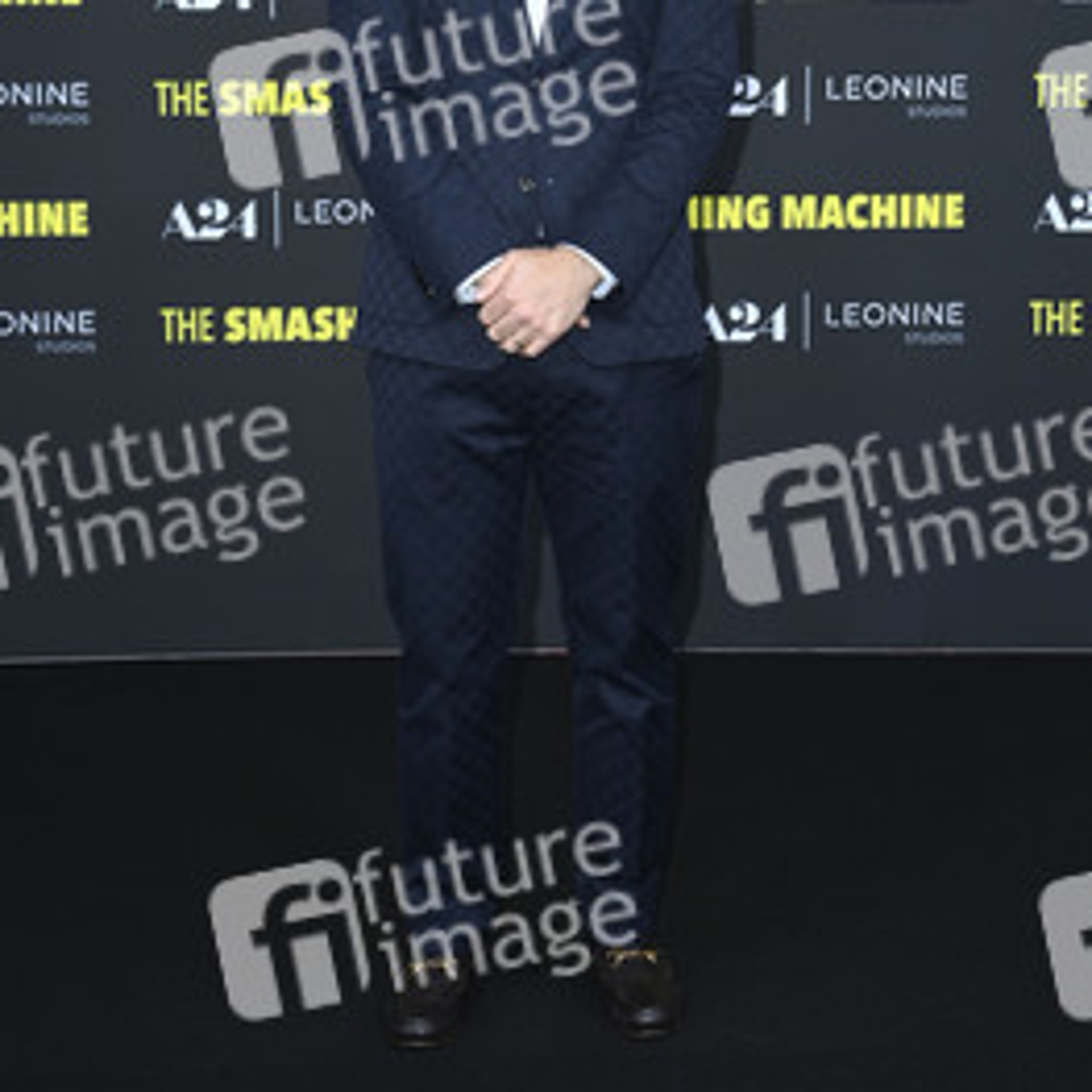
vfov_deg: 21.5
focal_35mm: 80
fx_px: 2855
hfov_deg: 21.7
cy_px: 299
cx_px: 544
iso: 800
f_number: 5.6
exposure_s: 1/250
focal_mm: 62
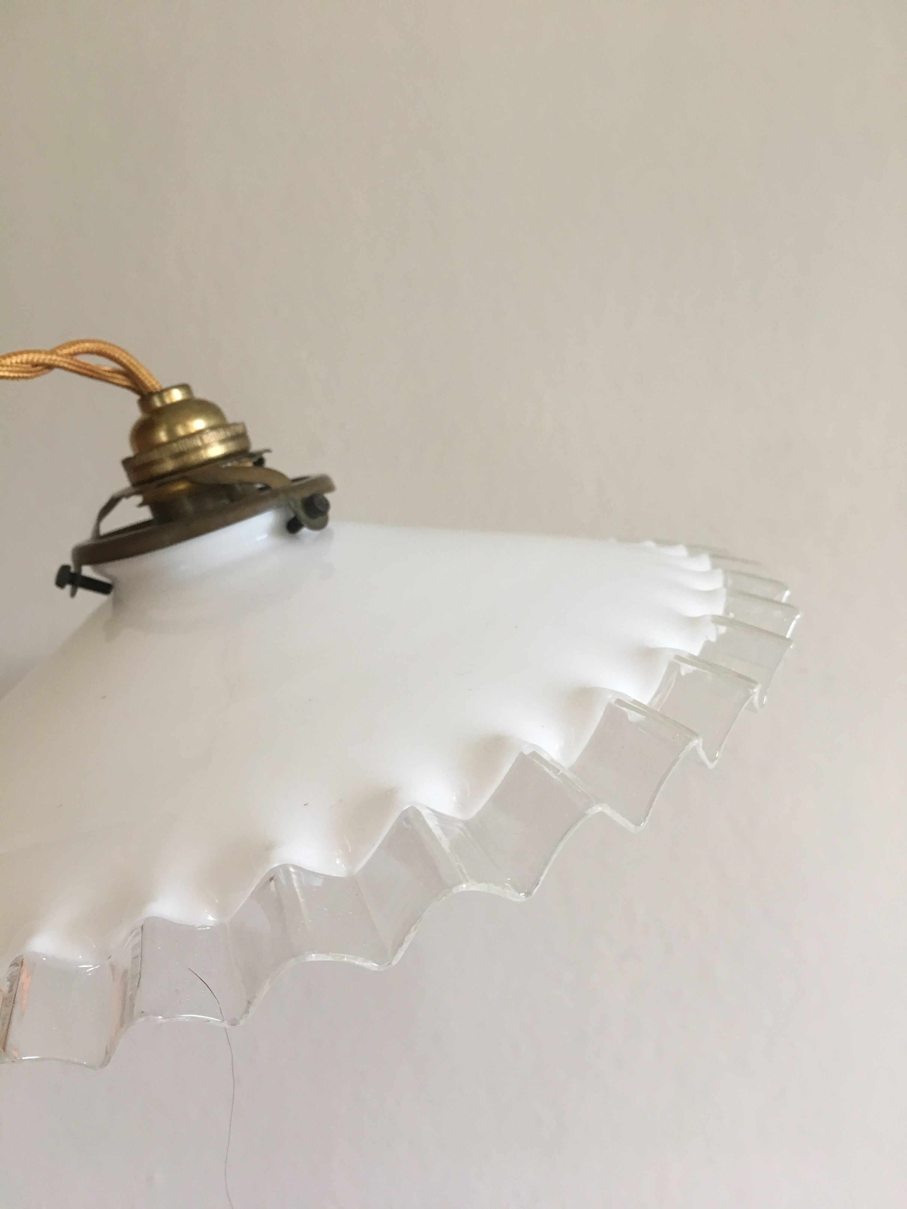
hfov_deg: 48.2
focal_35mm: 29
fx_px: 1013
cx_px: 454
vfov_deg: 61.7
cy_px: 604
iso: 100
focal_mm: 4.15
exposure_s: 1/33
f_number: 2.2
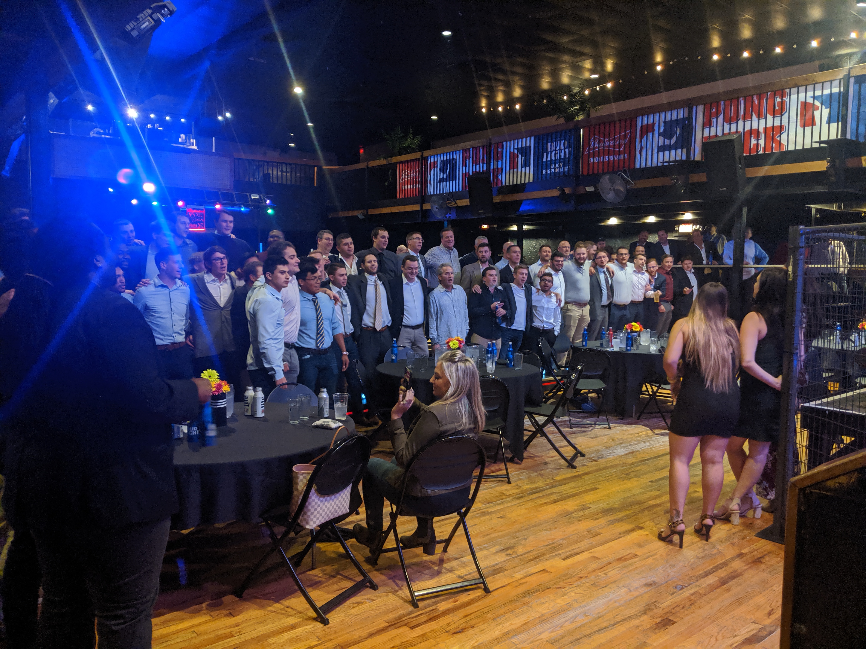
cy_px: 324
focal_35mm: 27
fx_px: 675
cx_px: 433
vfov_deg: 51.4
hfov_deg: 65.3
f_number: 1.8
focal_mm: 4.44
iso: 438
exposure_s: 1/24
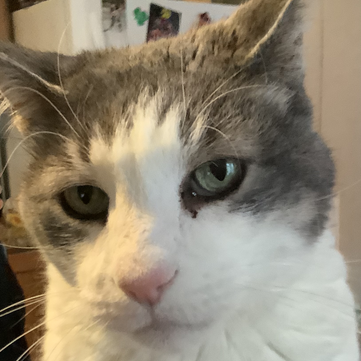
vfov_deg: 30.6
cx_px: 199
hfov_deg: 31.1
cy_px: 265
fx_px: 649
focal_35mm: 55
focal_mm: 3.3
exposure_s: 1/30
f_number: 2.4
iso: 400
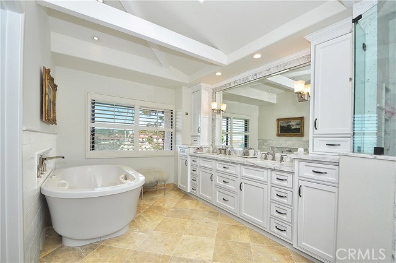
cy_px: 132
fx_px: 165
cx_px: 198
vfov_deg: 77.2
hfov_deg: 100.5
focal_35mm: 15
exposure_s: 1/25
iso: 200
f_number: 10
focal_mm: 10
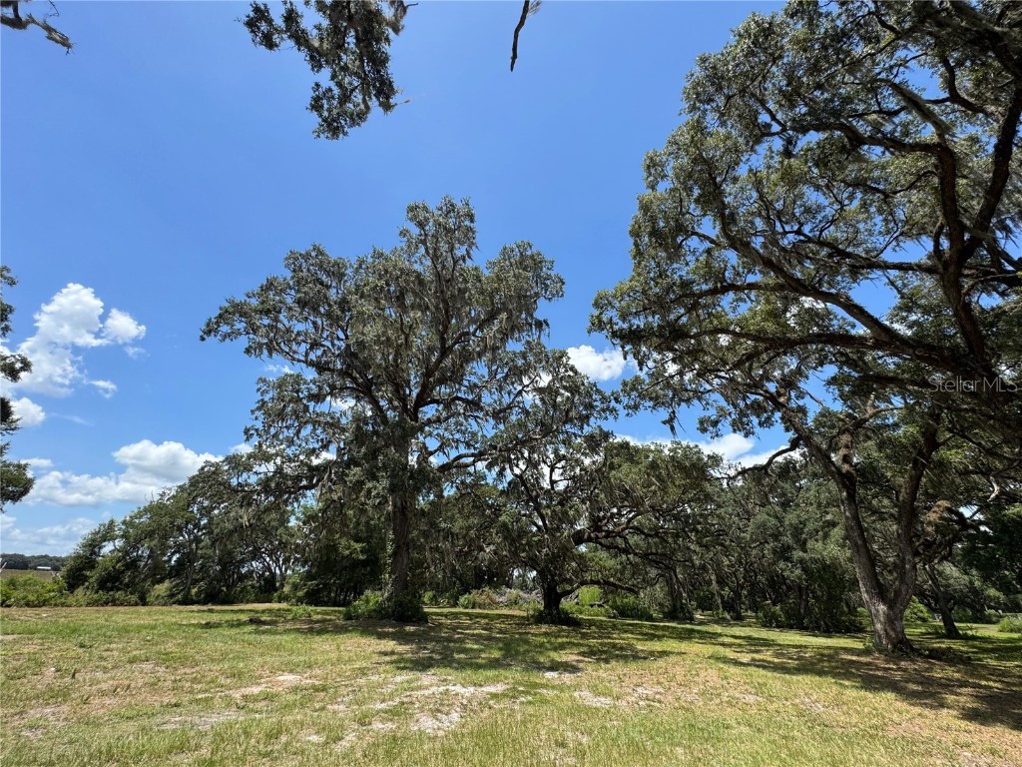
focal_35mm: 14
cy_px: 384
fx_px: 413
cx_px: 511
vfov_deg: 85.7
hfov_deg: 102.1
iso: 50
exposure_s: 1/1143
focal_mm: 2.22
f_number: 2.2
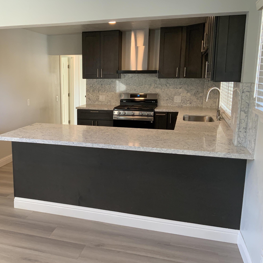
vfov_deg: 47.2
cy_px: 131
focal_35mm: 35
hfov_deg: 46.4
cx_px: 85
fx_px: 301
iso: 80
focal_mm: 3
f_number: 1.8
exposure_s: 1/60
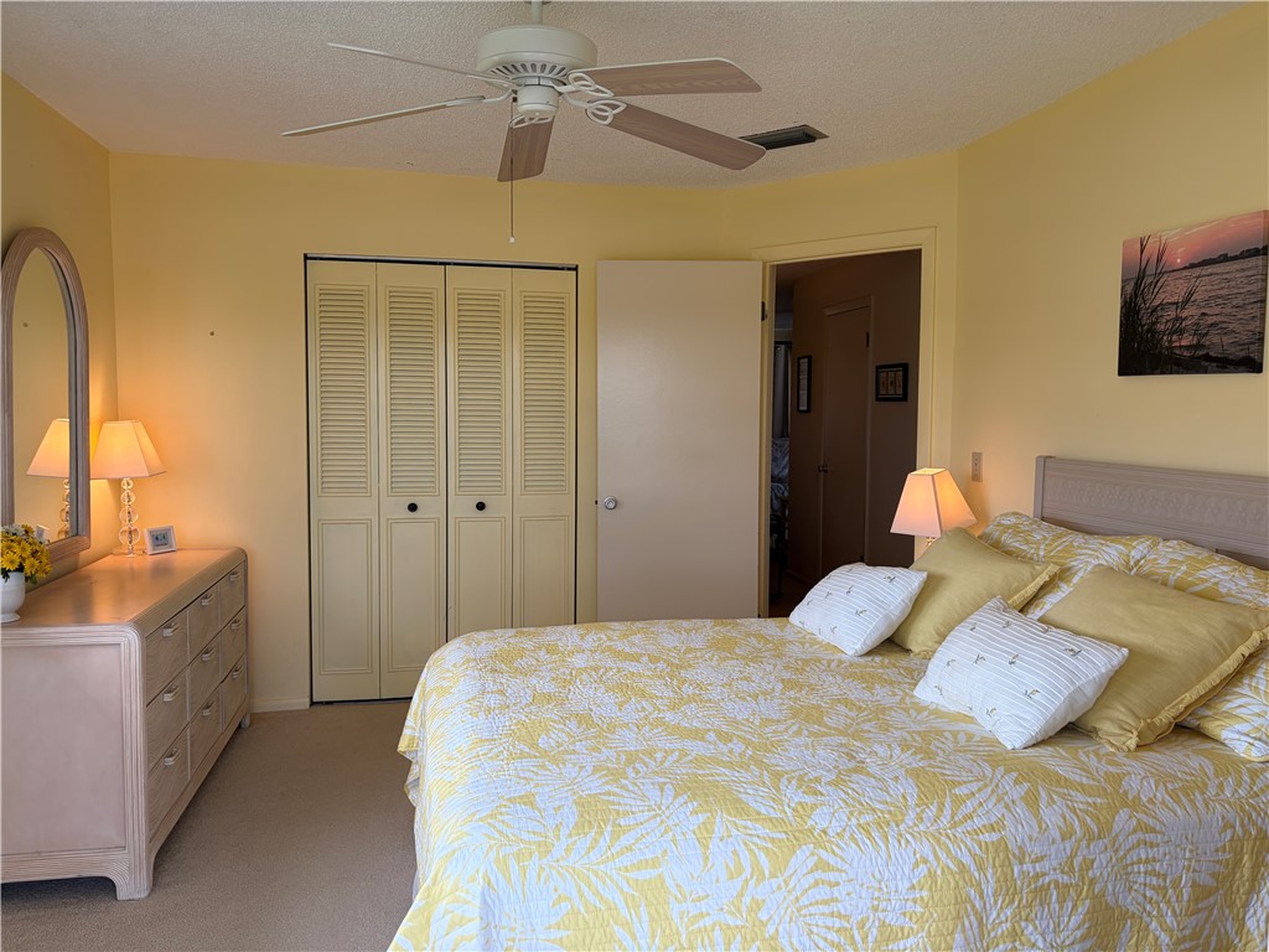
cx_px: 634
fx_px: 953
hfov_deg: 67.3
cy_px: 476
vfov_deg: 53.1
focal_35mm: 26
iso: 40
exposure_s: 1/120
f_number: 1.6
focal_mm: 5.96
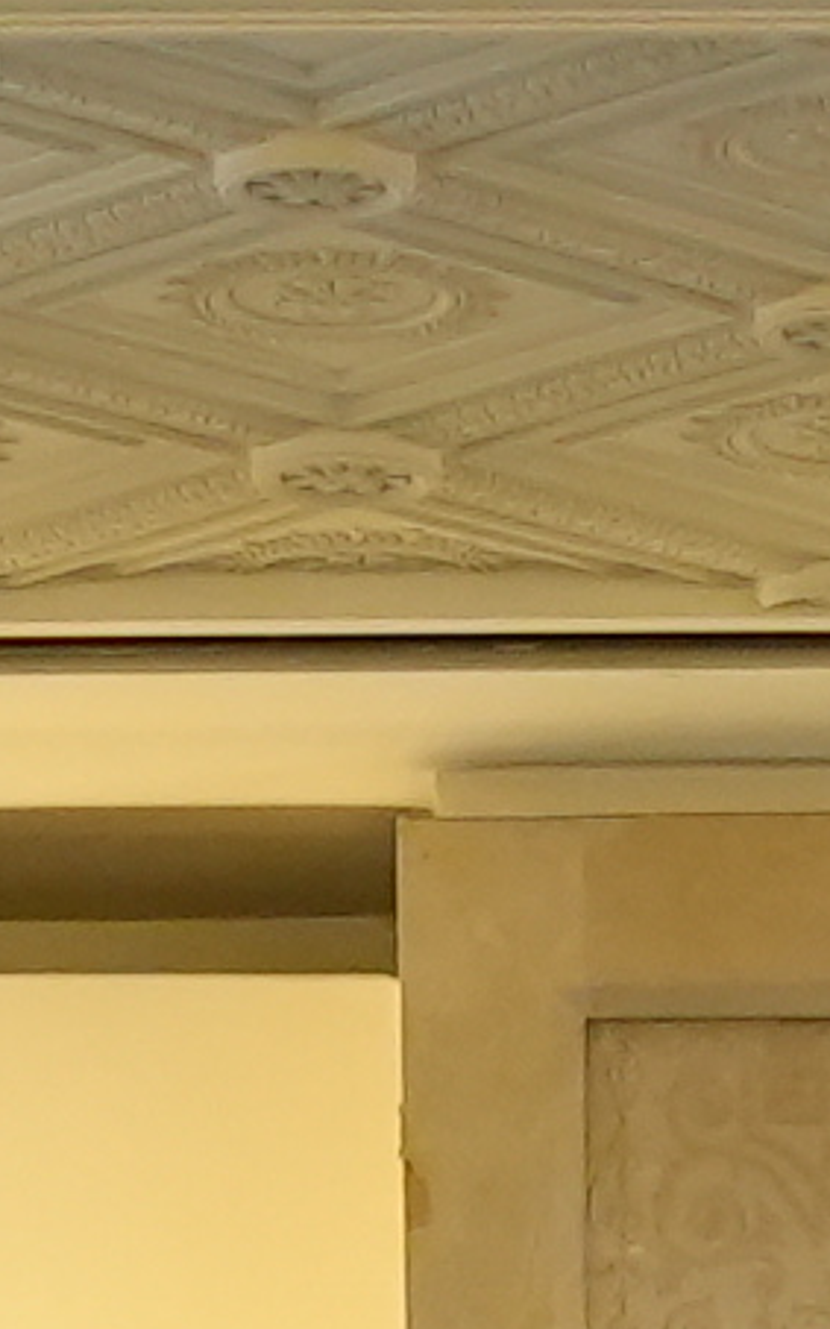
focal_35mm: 373
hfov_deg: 3.5
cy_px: 4436
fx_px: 13504
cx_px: 698
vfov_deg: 5.2
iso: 1000
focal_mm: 24
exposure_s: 1/160
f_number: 4
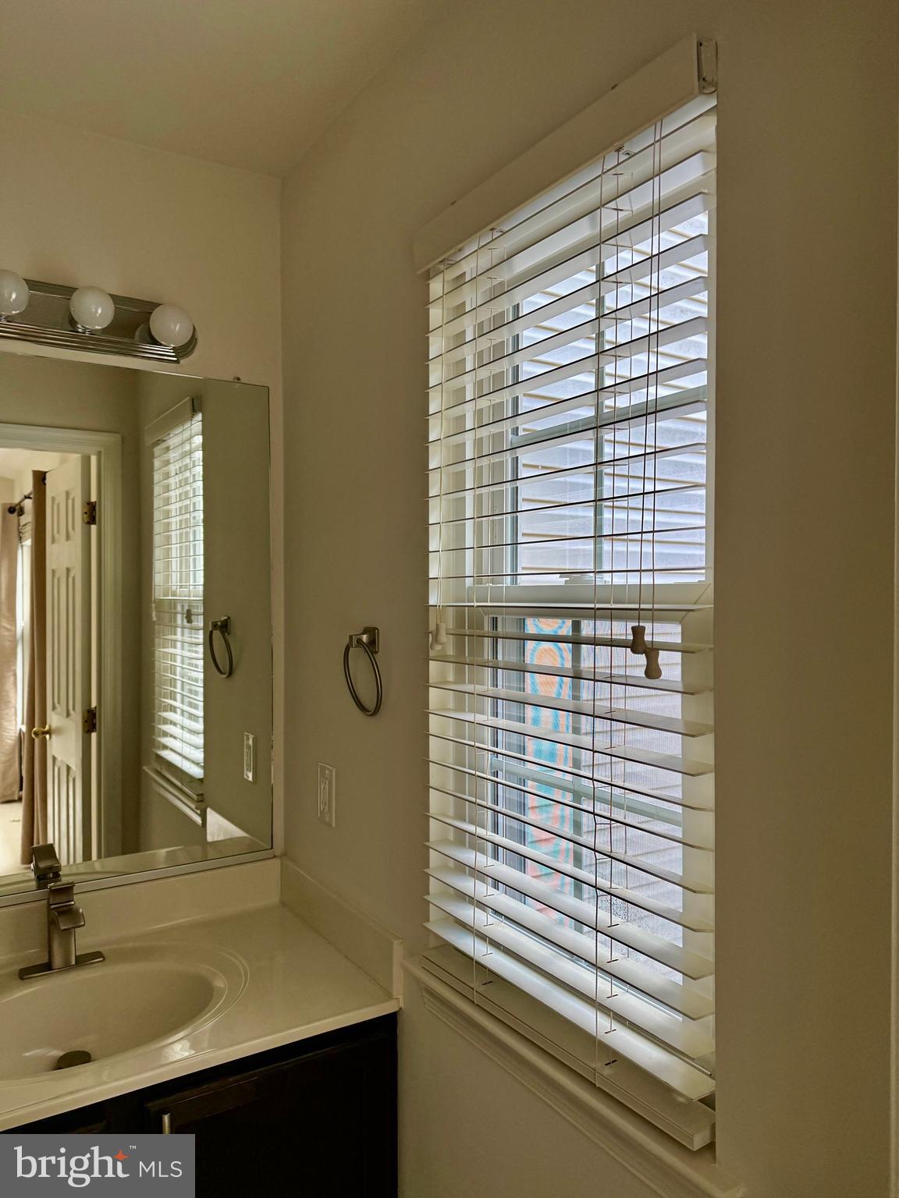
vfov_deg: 71.6
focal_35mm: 24
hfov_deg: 56.8
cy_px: 599
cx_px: 450
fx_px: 831
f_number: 1.78
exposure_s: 1/121
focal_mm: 6.76
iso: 125
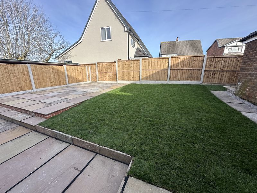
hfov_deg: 102.1
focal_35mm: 14
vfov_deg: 85.7
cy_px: 96
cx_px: 128
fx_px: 104
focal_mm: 2.22
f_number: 2.2
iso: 40
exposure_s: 1/640
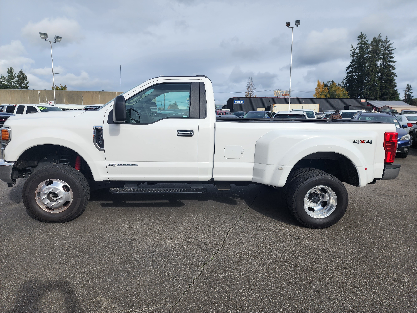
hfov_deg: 73.9
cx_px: 208
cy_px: 156
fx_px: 277
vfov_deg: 58.9
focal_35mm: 23
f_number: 1.8
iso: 12
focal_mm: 6.4
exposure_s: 1/1030
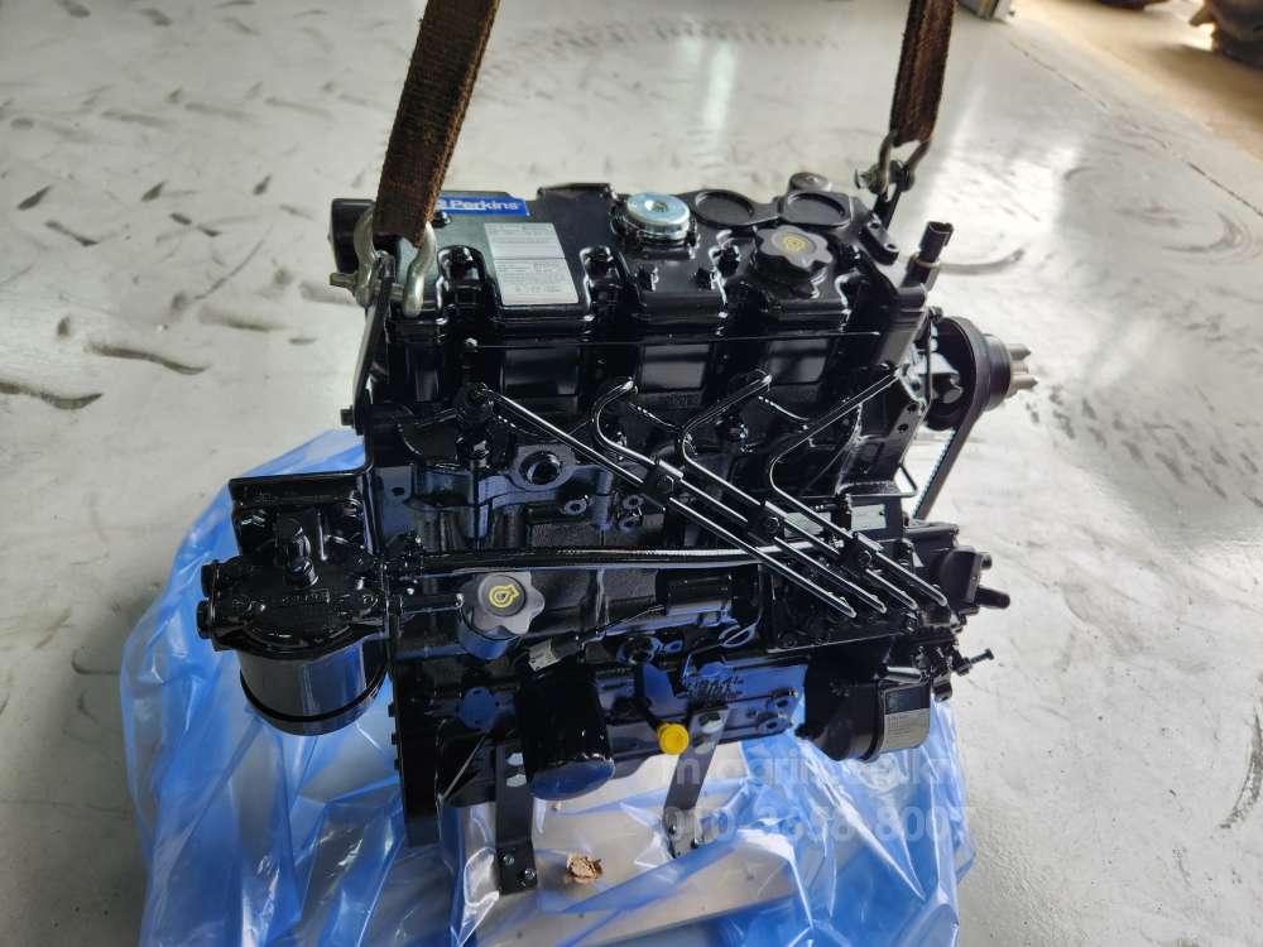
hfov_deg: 73.9
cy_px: 474
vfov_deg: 58.9
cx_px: 632
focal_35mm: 23
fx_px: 839
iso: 20
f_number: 1.8
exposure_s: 1/180
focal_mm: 5.4
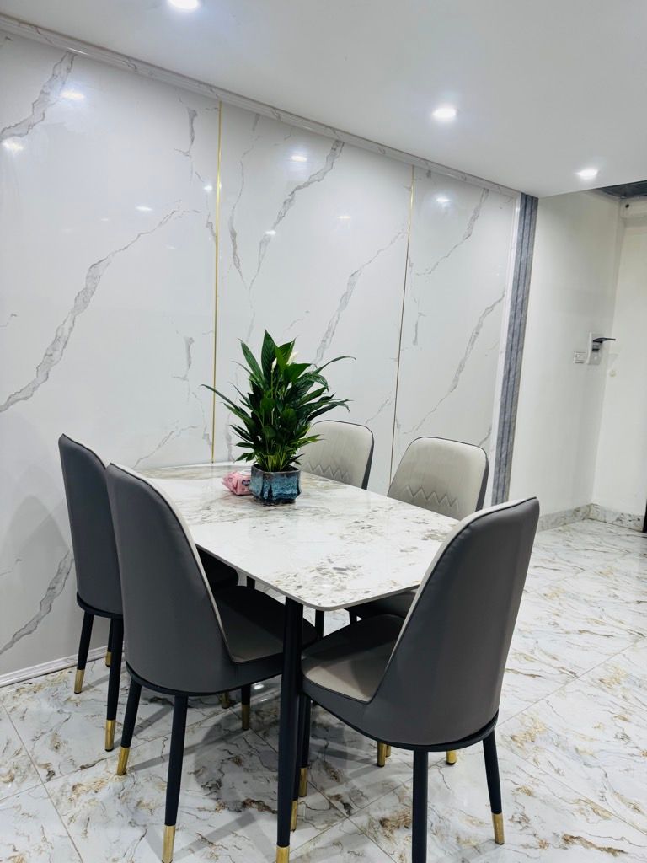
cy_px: 432
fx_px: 598
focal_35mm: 24
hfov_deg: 56.8
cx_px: 324
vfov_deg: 71.6
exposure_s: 1/100
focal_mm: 6.76
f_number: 1.78
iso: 80
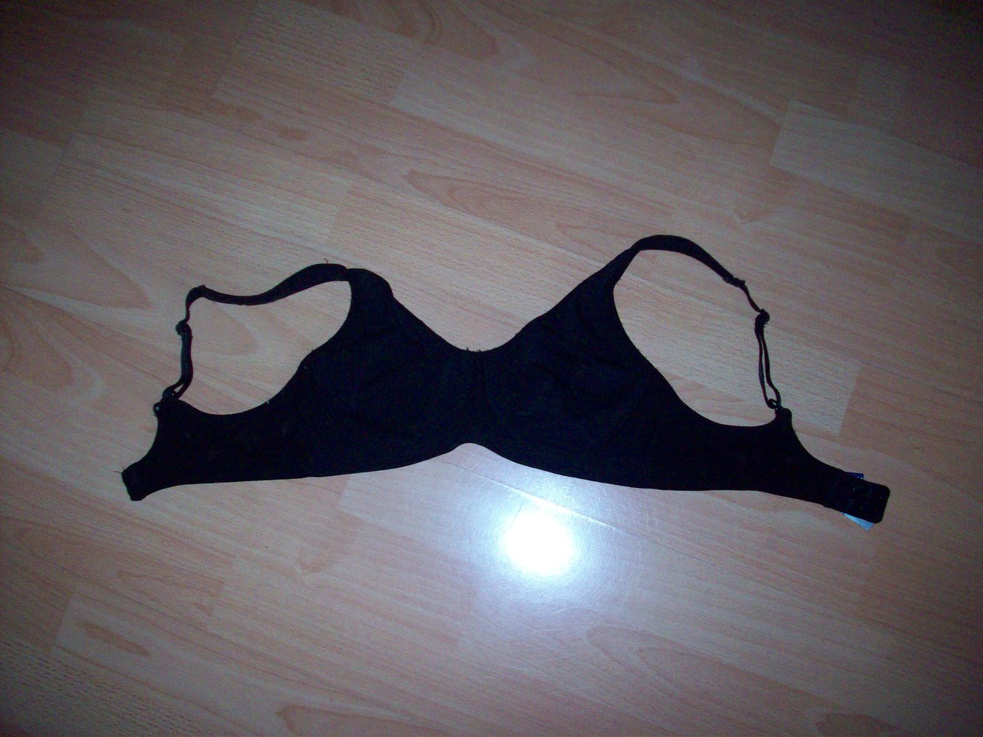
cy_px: 368
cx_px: 492
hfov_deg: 50.1
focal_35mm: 37
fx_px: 1051
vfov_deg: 38.7
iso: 160
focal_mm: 6.2
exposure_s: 1/45
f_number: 2.8
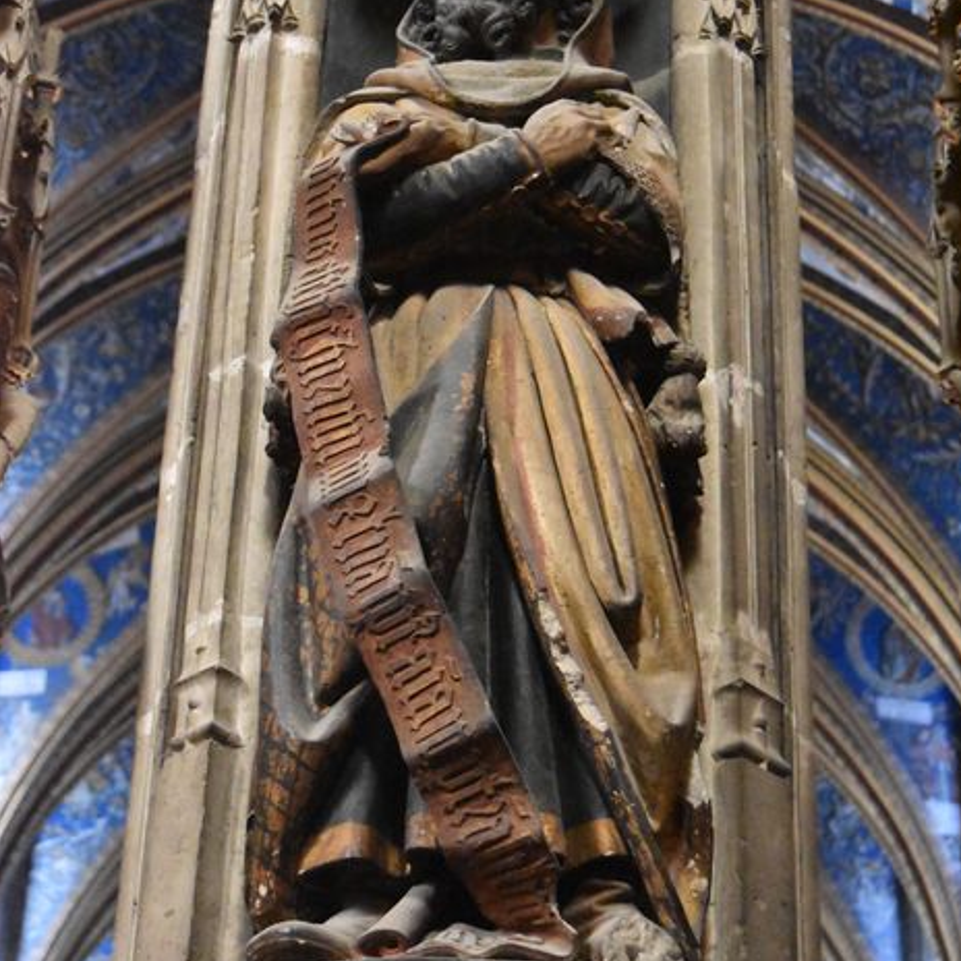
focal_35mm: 87
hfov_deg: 20.0
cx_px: 482
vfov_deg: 20.0
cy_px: 468
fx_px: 2721
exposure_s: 1/60
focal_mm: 45
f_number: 5.3
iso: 12800
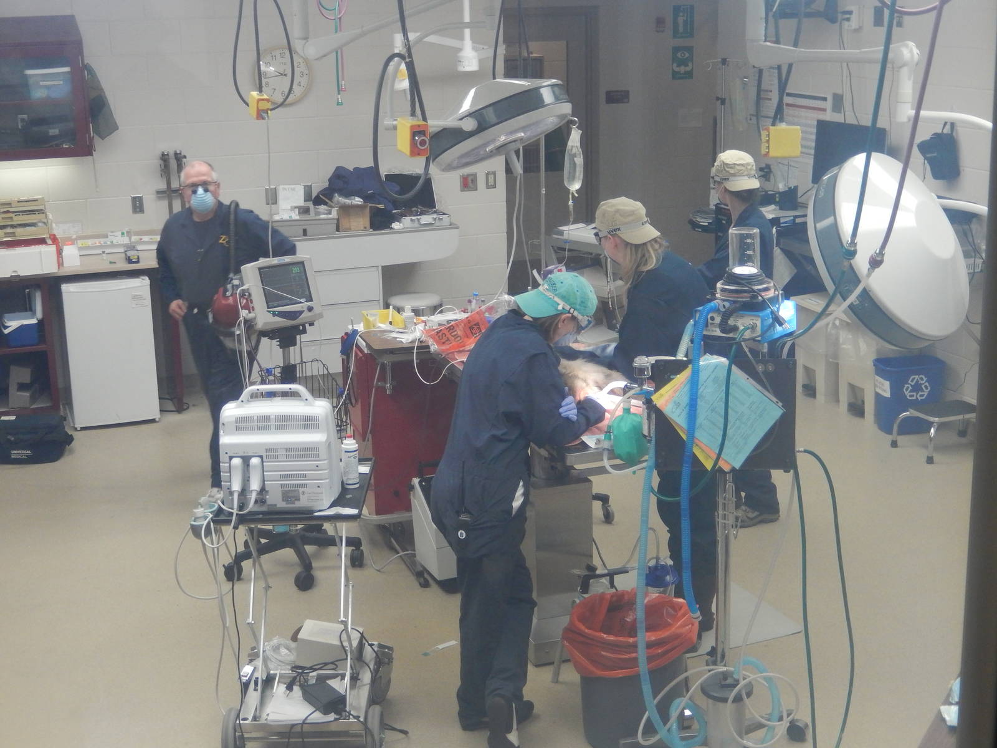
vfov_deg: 28.6
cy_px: 374
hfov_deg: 37.5
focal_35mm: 51
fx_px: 1469
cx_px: 498
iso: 360
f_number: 4.5
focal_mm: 9.2
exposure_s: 1/30
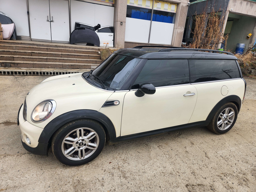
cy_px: 96
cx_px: 128
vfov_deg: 58.9
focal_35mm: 23
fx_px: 170
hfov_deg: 73.9
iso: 20
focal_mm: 5.4
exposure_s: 1/213
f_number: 1.8
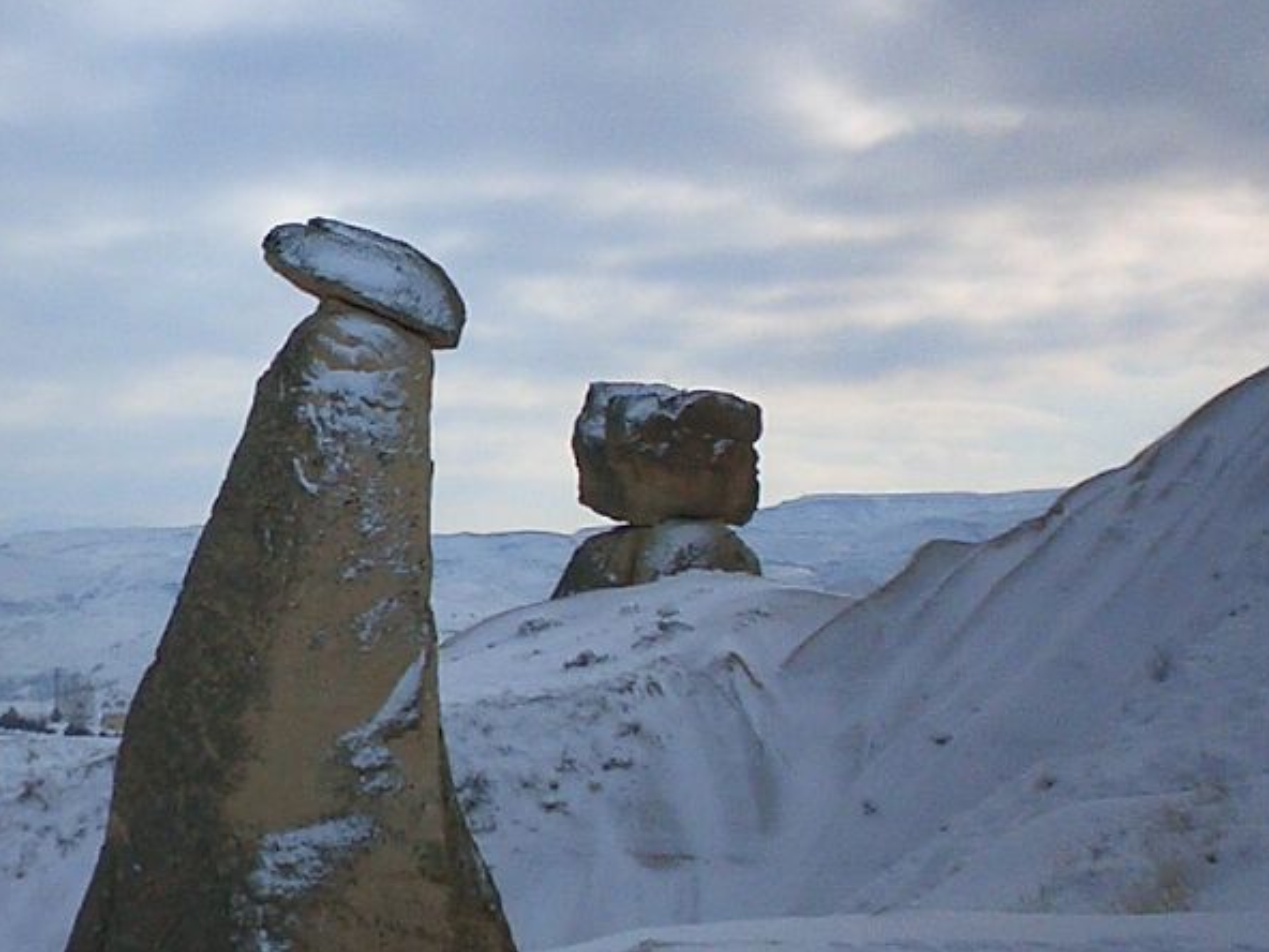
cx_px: 199
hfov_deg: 23.9
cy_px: 542
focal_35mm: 80
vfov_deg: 18.4
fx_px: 2933
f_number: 3.5
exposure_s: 1/3200
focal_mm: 5.6
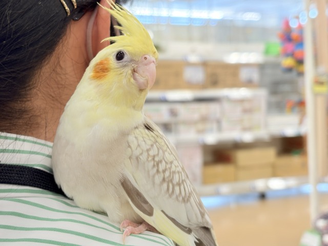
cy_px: 123
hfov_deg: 36.8
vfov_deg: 28.0
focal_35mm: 52
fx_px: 493
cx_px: 164
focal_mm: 5.96
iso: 50
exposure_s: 1/50
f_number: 1.6
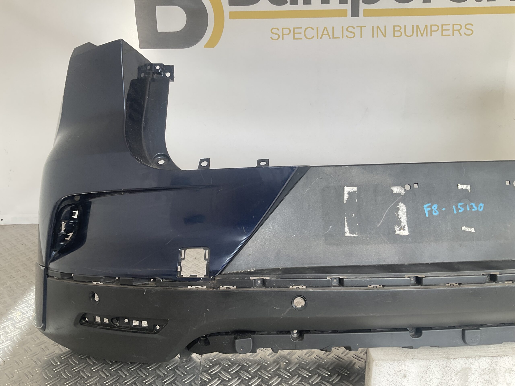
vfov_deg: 48.2
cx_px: 258
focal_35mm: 29
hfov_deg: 61.7
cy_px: 193
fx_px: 431
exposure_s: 1/123
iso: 16
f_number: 1.8
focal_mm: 3
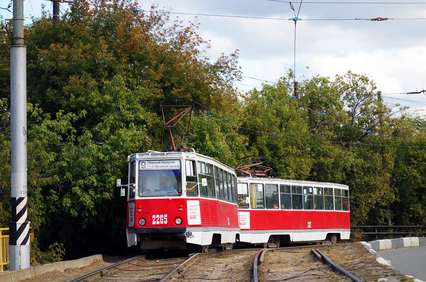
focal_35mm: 99
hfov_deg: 20.7
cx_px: 213
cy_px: 141
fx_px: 1169
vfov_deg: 13.8
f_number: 4.9
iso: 250
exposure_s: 1/640
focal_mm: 36.84
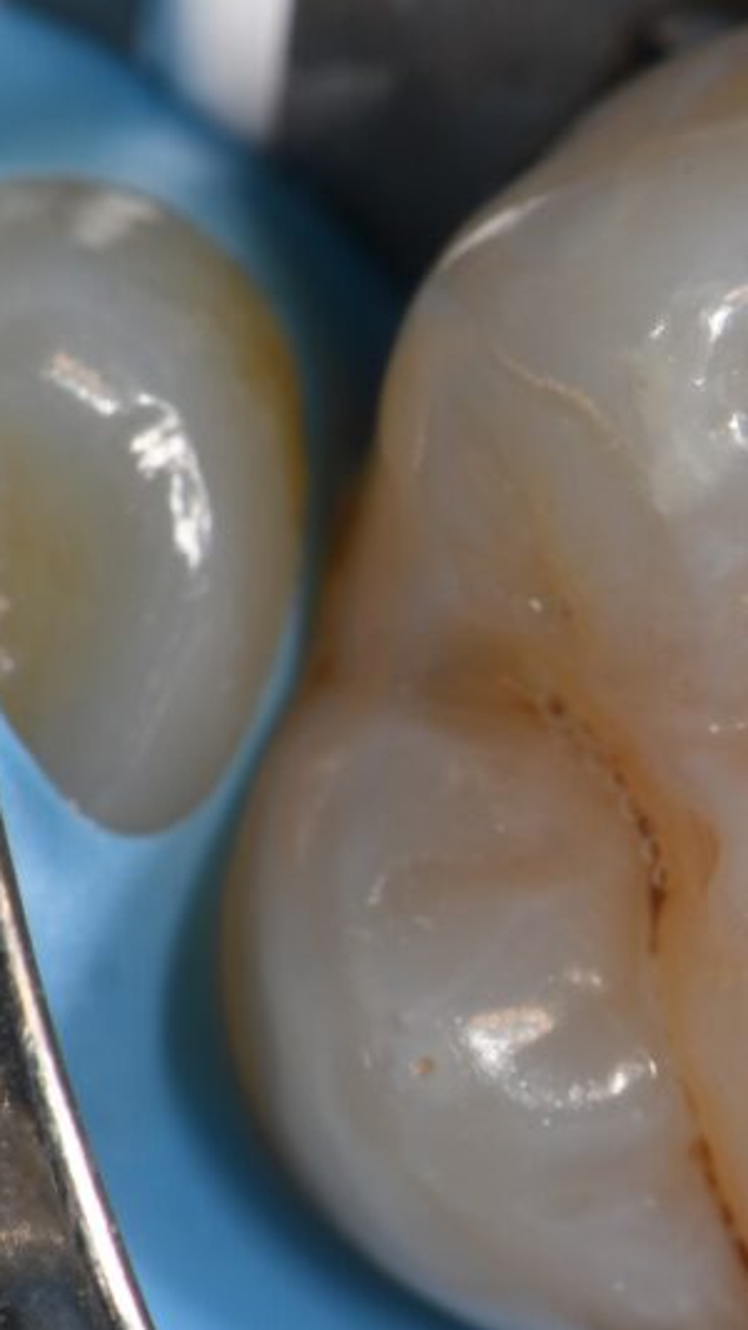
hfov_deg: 3.8
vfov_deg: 6.8
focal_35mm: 316
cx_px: 1027
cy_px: 766
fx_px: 11137
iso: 200
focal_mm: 105
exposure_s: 1/160
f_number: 32
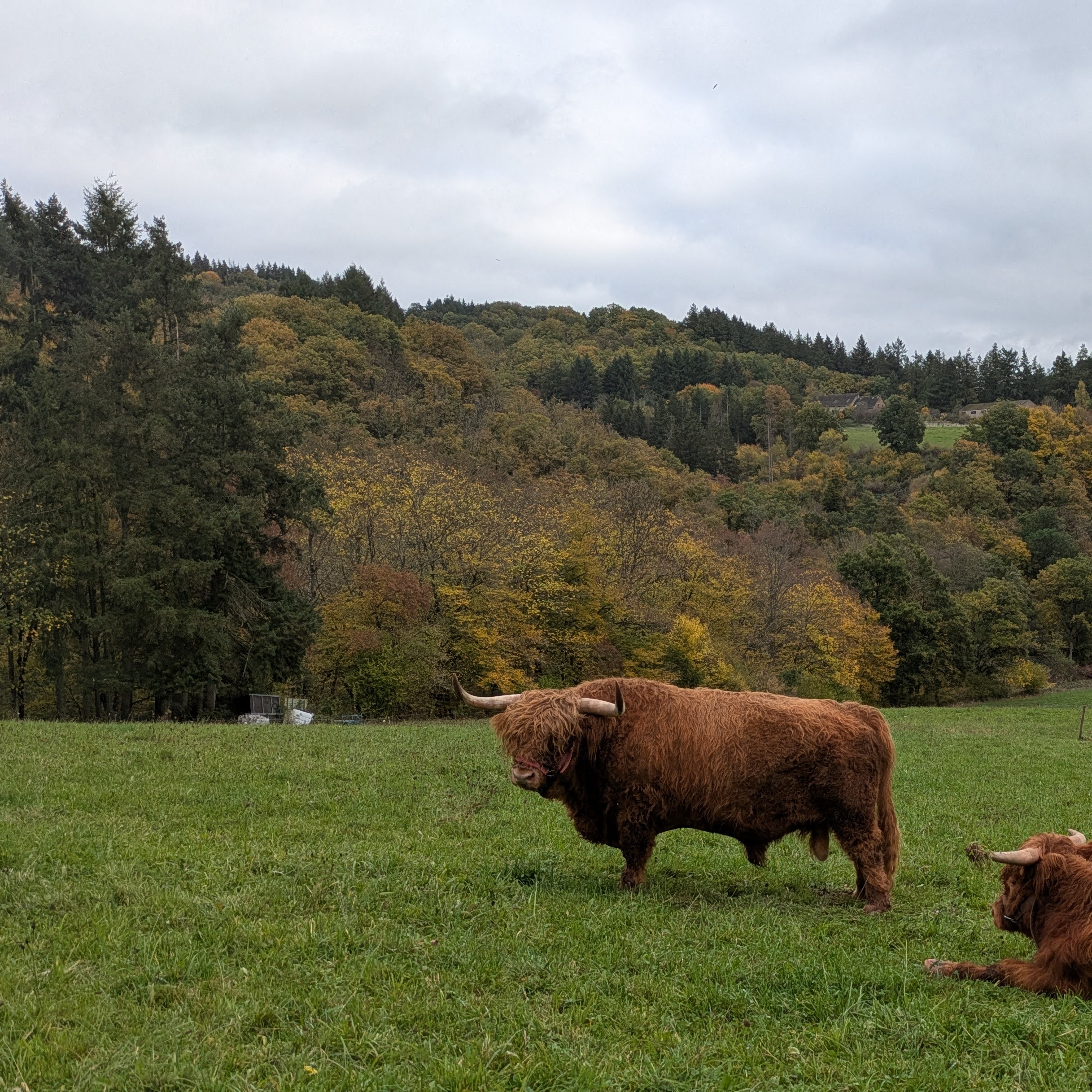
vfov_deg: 39.9
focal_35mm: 42
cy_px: 639
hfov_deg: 38.7
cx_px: 852
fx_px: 1499
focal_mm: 5.43
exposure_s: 1/911
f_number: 1.89
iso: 48
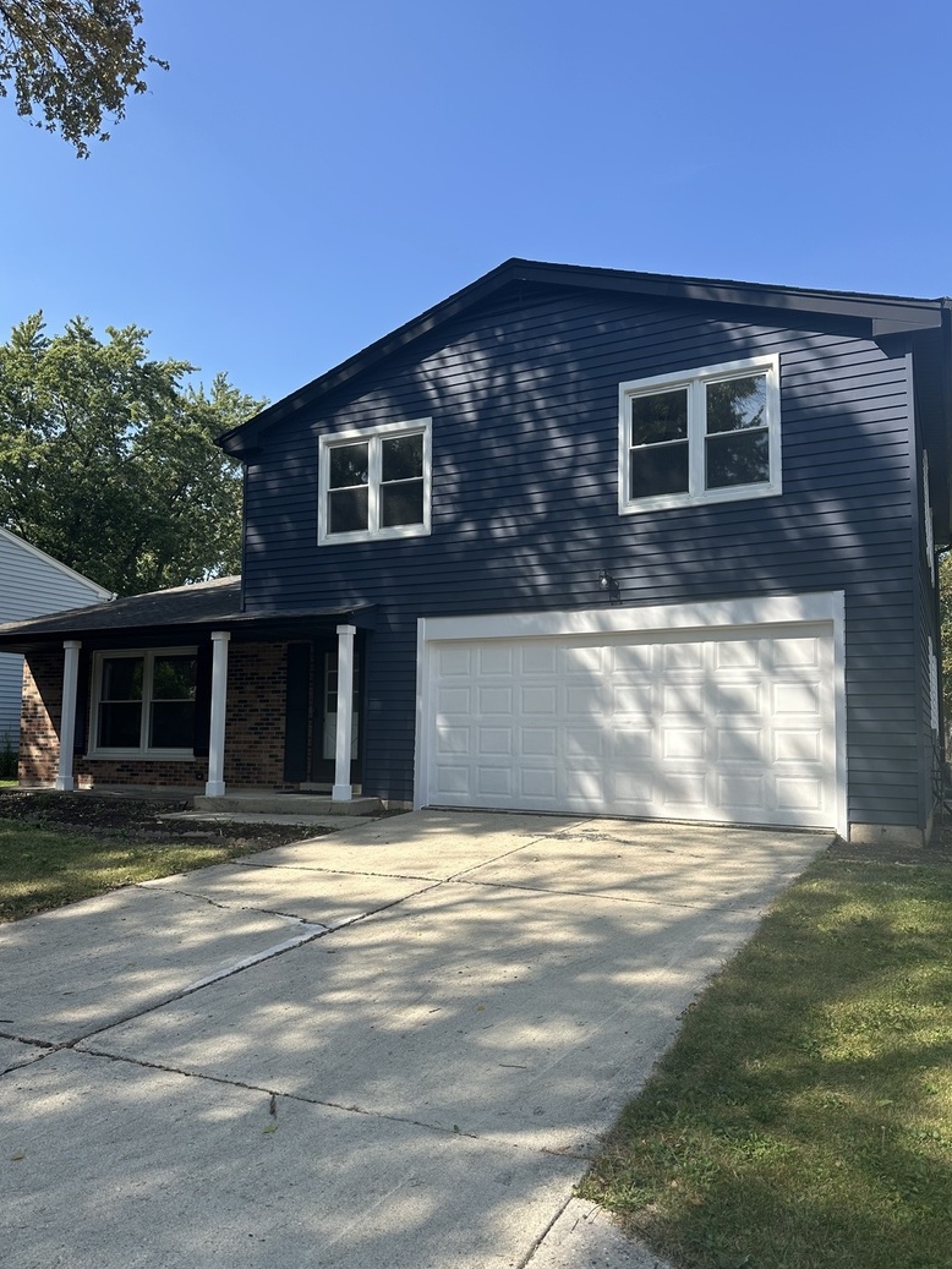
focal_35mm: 25
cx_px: 474
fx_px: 917
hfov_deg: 54.9
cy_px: 656
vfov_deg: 69.4
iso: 80
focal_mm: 6.86
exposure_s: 1/2525
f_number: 1.78
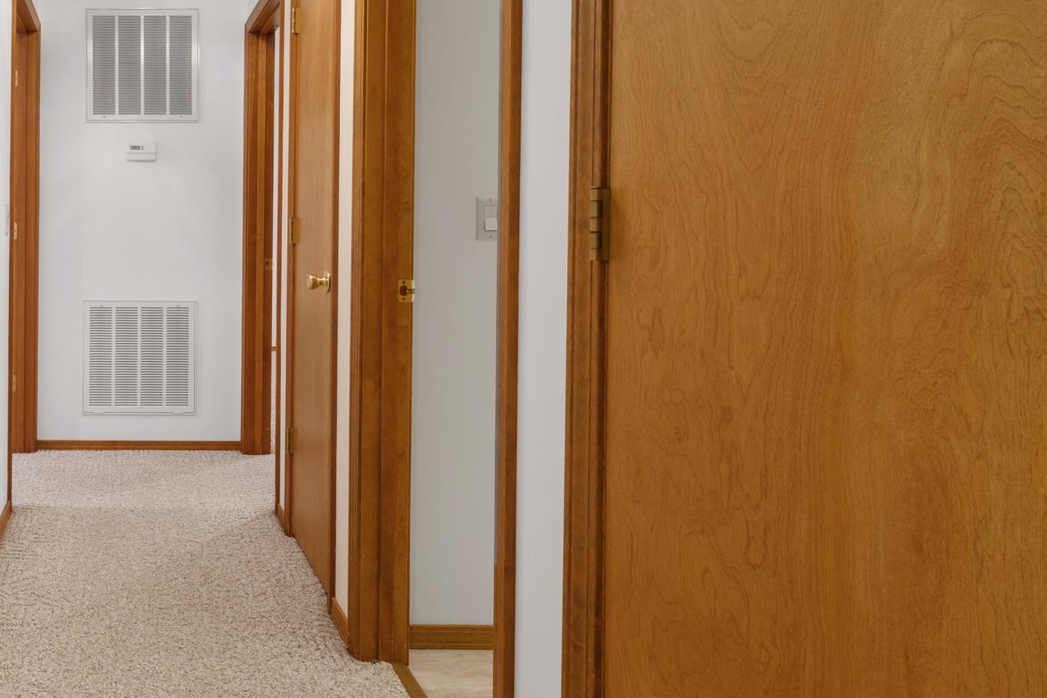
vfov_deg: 47.2
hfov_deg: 58.7
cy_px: 236
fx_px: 785
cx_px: 127
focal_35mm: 27
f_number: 9
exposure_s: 3.2
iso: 200
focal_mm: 10
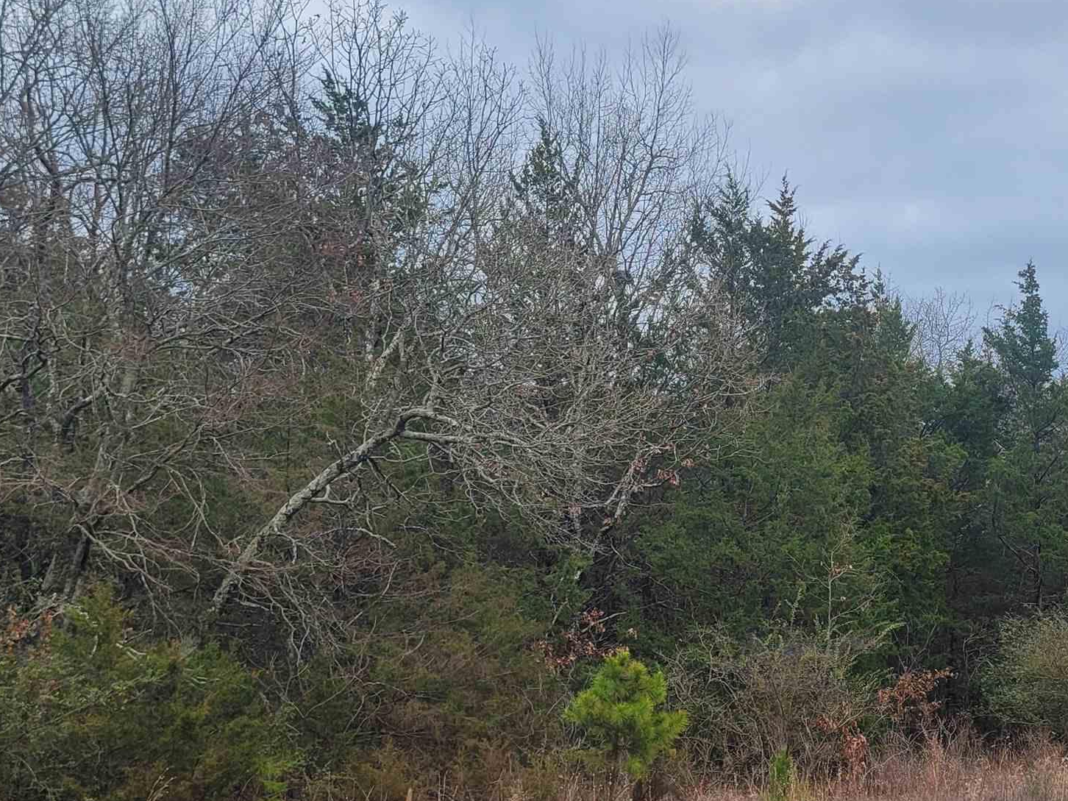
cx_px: 769
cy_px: 561
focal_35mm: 55
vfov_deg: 26.3
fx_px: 1697
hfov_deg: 34.4
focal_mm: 5.4
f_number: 1.8
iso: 40
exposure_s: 1/643
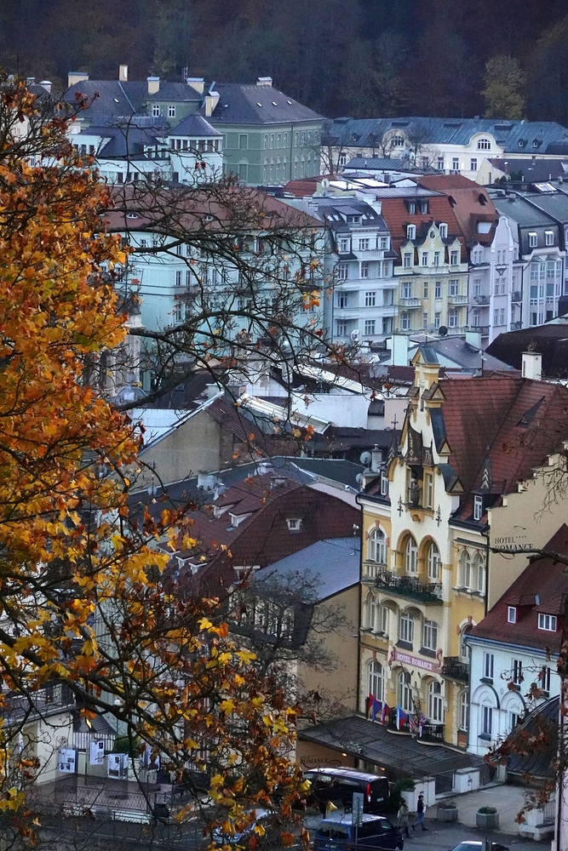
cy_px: 426
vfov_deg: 10.3
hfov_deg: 6.9
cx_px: 284
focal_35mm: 200
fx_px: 4731
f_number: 10
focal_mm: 72
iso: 3200
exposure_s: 1/200
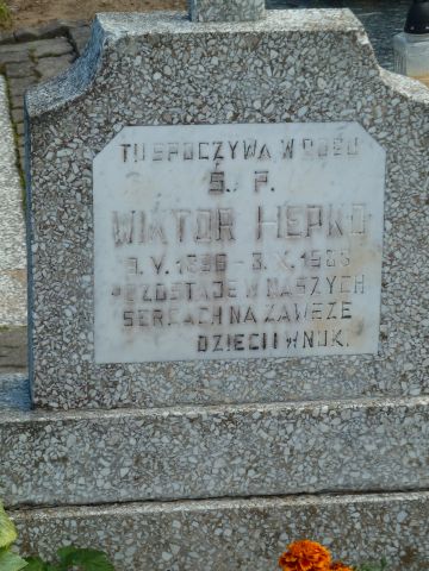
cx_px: 214
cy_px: 286
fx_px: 2264
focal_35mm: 137
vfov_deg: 14.4
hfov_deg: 10.8
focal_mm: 22.5
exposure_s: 1/200
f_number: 4.5
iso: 80
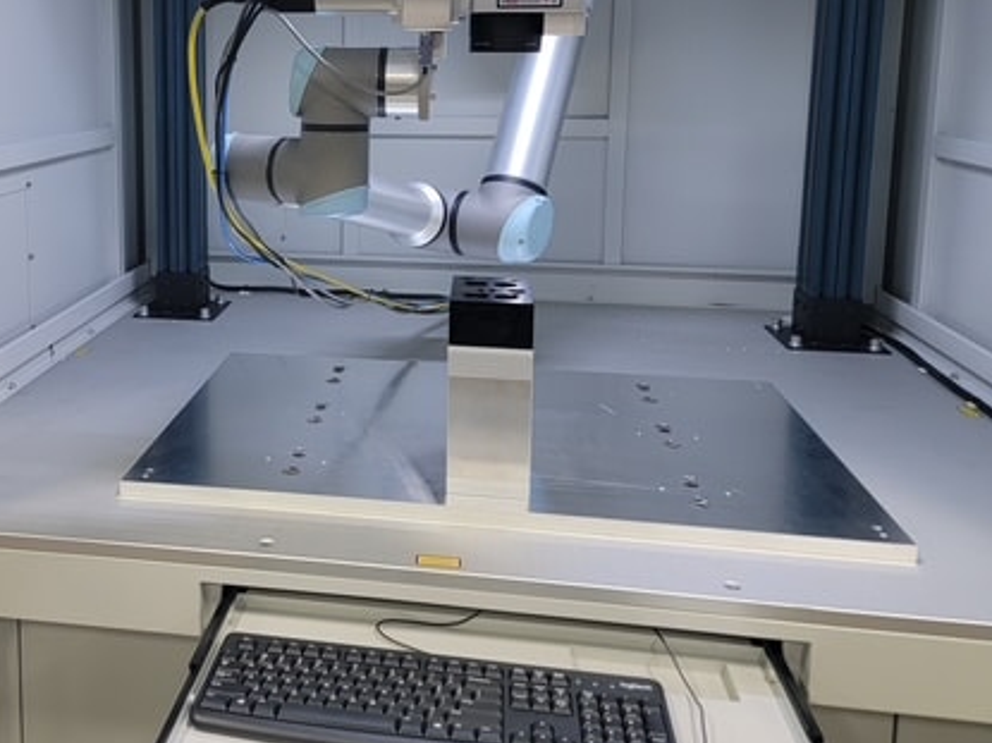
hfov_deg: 48.5
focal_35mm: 37
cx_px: 268
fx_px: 1060
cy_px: 189
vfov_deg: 37.7
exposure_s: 1/120
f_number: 1.8
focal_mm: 6.7
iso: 200
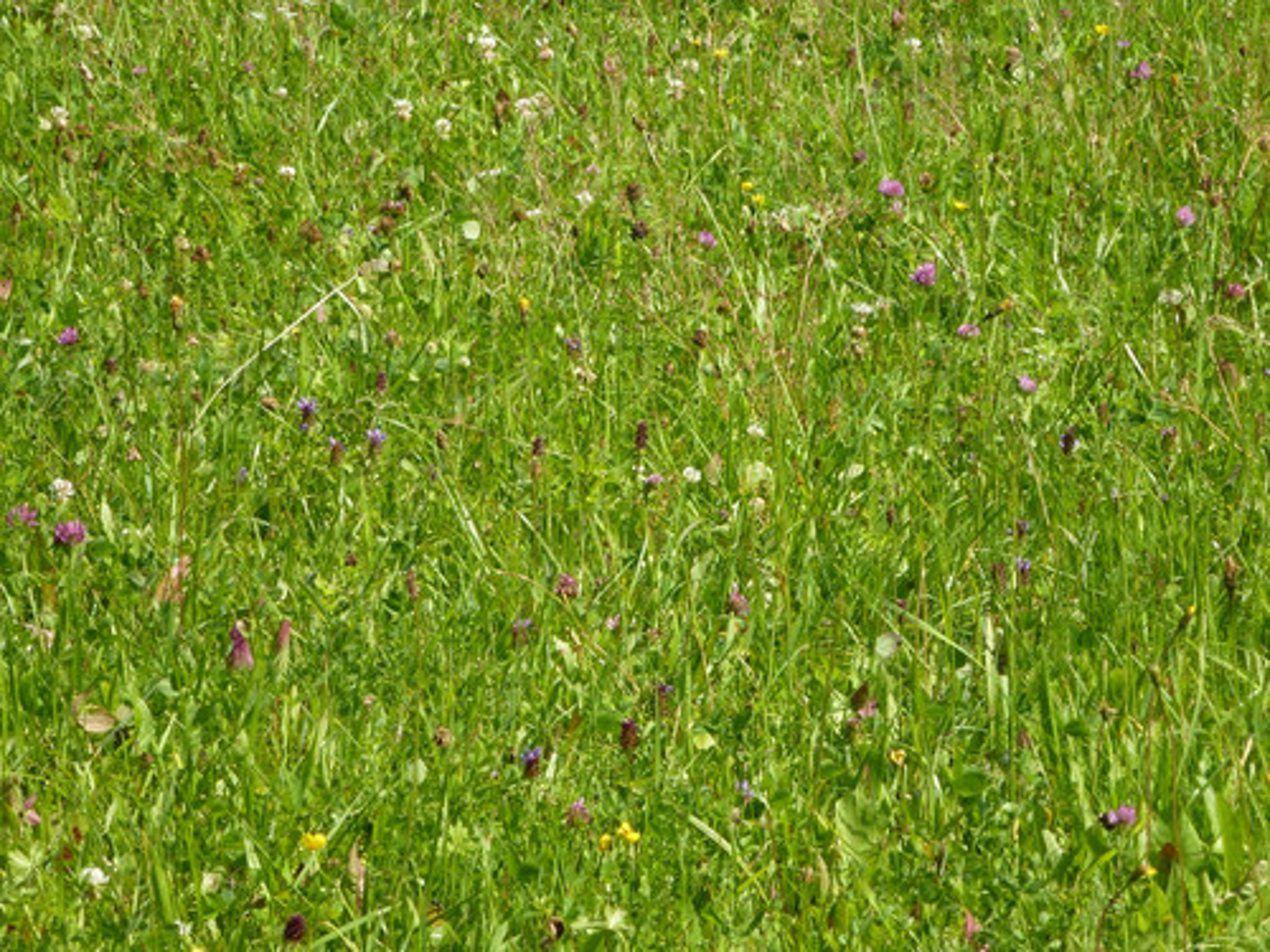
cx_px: 635
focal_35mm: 170
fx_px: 6237
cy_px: 476
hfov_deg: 11.6
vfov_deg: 8.7
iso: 100
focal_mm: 27.7
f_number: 5.3
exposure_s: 1/320
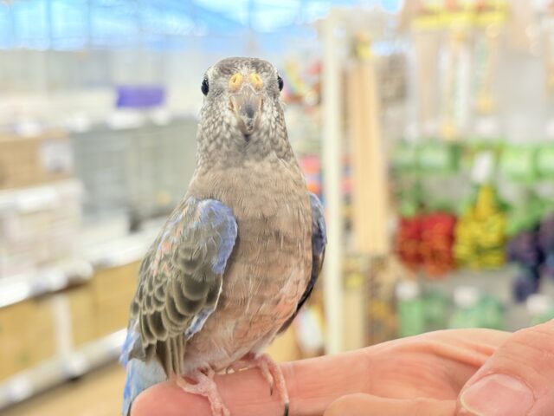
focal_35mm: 52
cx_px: 277
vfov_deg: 28.0
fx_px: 832
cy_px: 208
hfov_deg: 36.8
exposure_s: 1/50
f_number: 1.6
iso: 80
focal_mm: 5.96
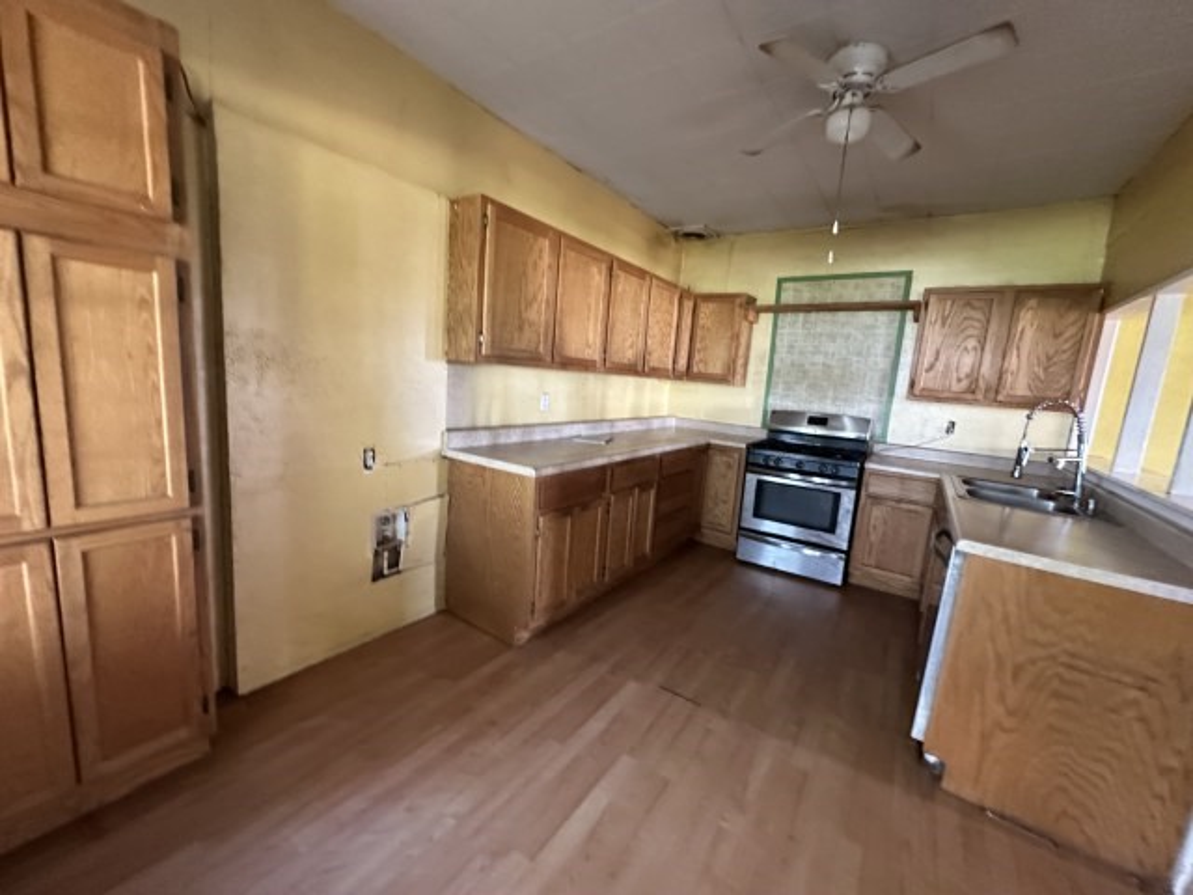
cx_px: 596
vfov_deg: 85.7
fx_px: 482
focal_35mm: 14
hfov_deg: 102.1
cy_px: 448
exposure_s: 1/60
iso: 640
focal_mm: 2.22
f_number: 2.2
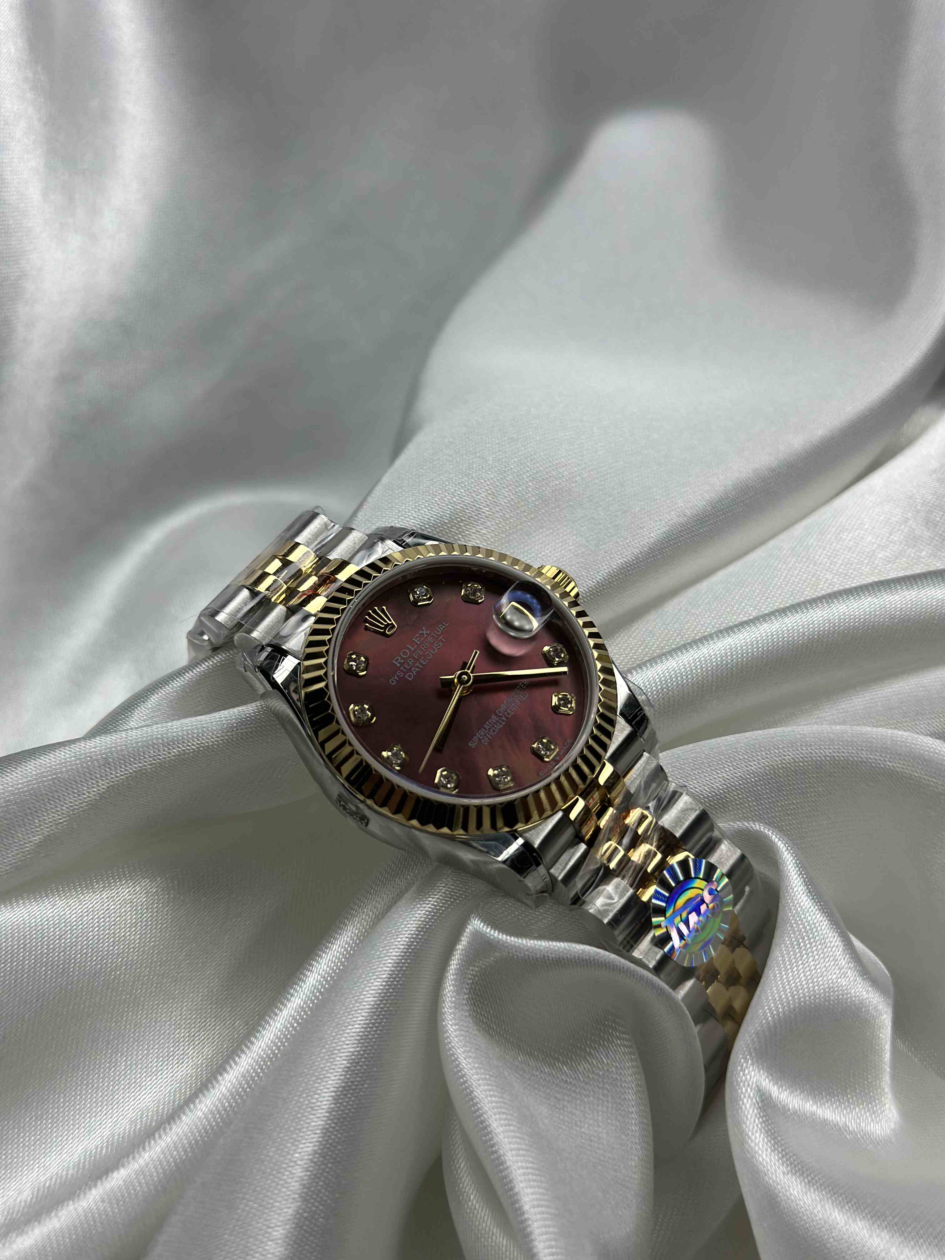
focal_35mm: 48
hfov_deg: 30.3
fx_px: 1747
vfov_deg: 39.7
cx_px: 472
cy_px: 630
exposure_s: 1/1783
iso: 80
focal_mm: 6.86
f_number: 1.78
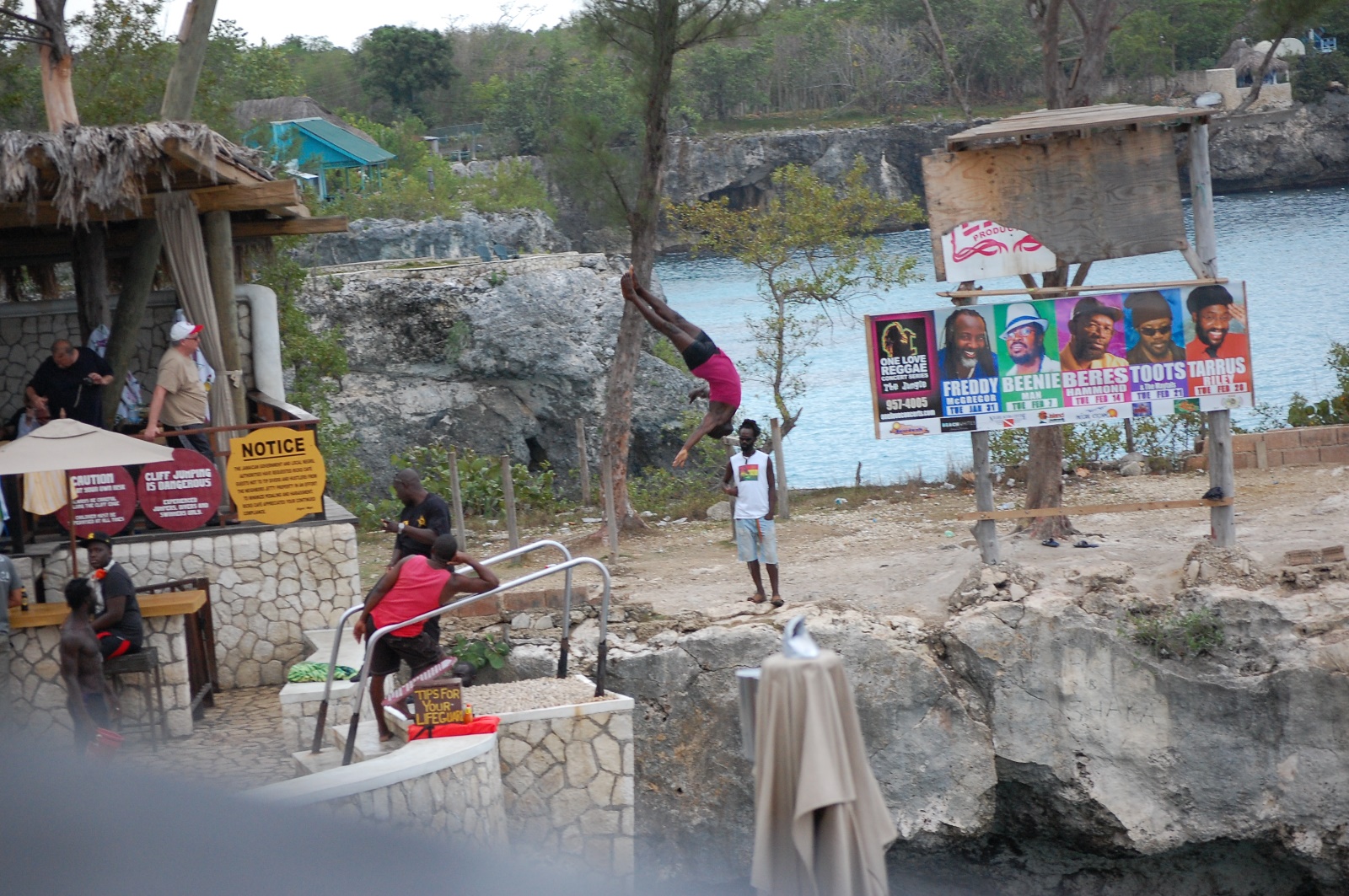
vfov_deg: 11.4
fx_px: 4492
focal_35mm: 120
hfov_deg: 17.1
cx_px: 674
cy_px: 448
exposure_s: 1/400
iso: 800
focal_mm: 80
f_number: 4.5
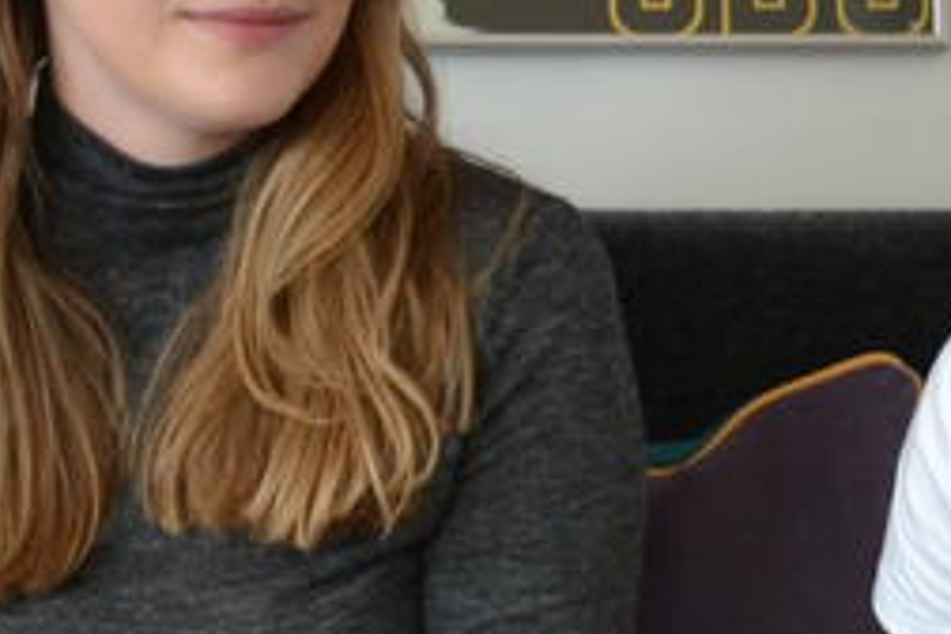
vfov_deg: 7.9
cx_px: -211
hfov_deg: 11.7
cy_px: 645
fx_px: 4557
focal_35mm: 172
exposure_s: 1/50
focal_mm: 23
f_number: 3.8
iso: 400
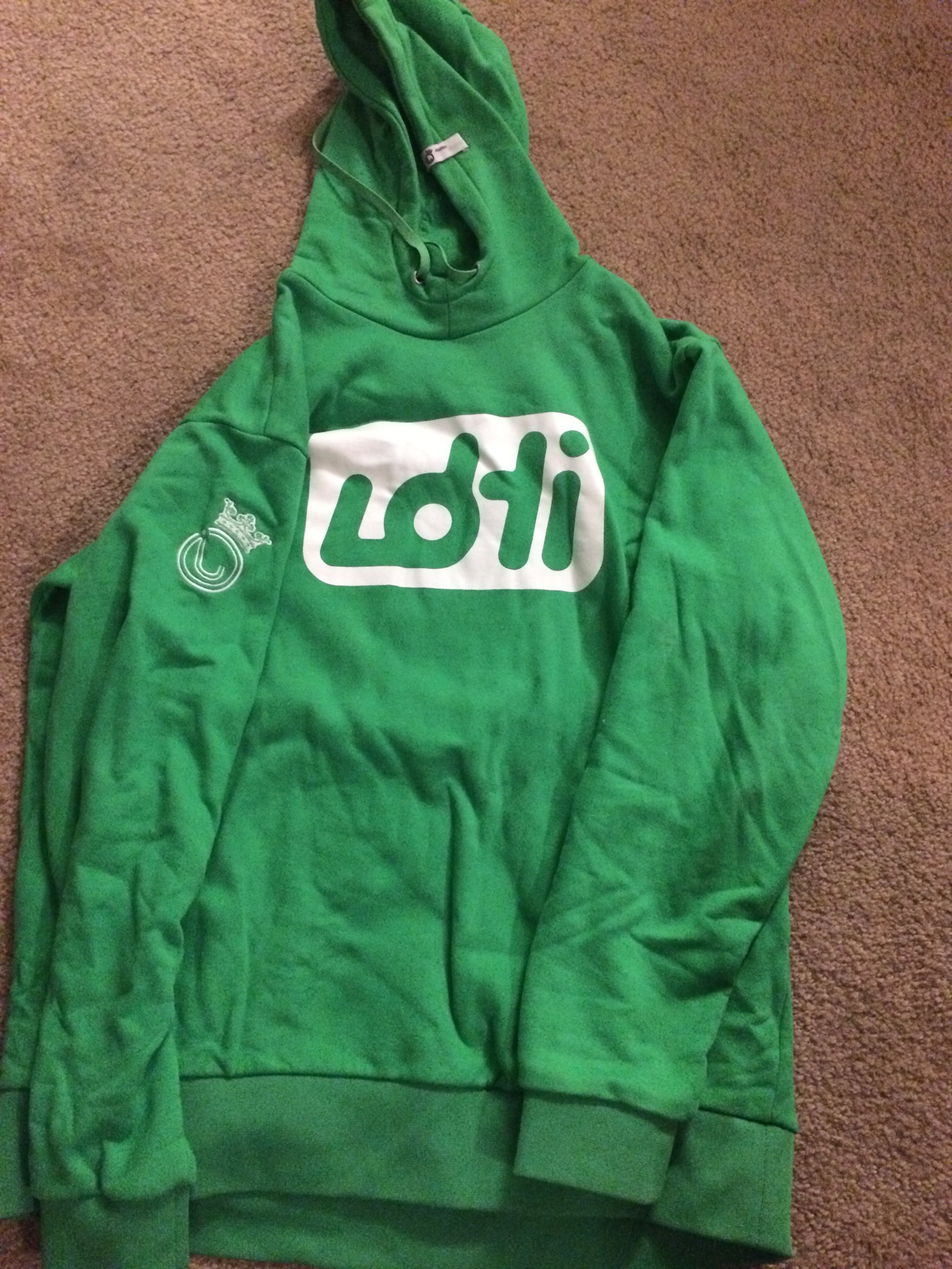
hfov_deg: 48.2
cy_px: 634
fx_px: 1063
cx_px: 476
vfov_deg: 61.7
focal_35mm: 29
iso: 500
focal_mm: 4.15
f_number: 2.2
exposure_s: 1/15
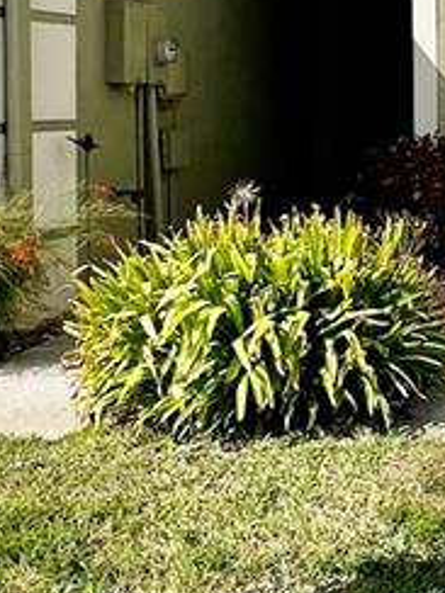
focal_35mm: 64
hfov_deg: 19.1
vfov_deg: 29.4
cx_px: 732
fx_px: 1097
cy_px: 100
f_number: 1.8
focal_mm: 1.57
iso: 32
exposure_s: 1/2421
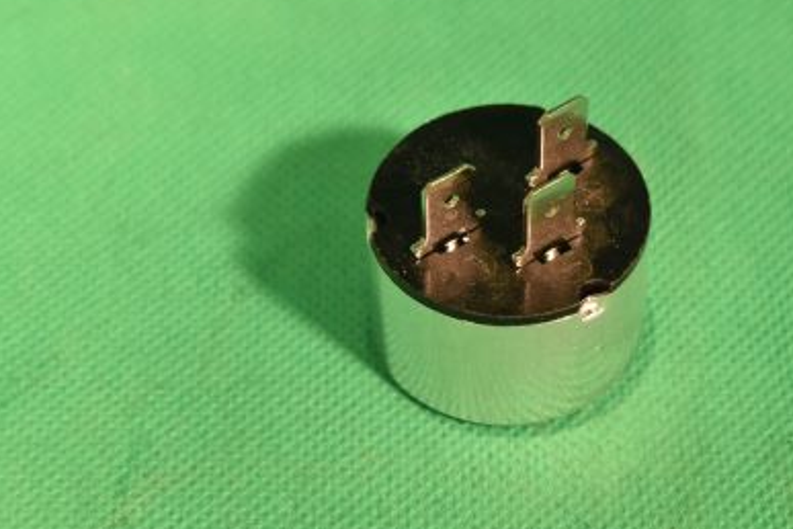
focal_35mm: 128
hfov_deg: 16.0
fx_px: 2814
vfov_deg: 10.7
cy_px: 215
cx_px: 516
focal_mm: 55
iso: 1600
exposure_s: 1/100
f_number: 10
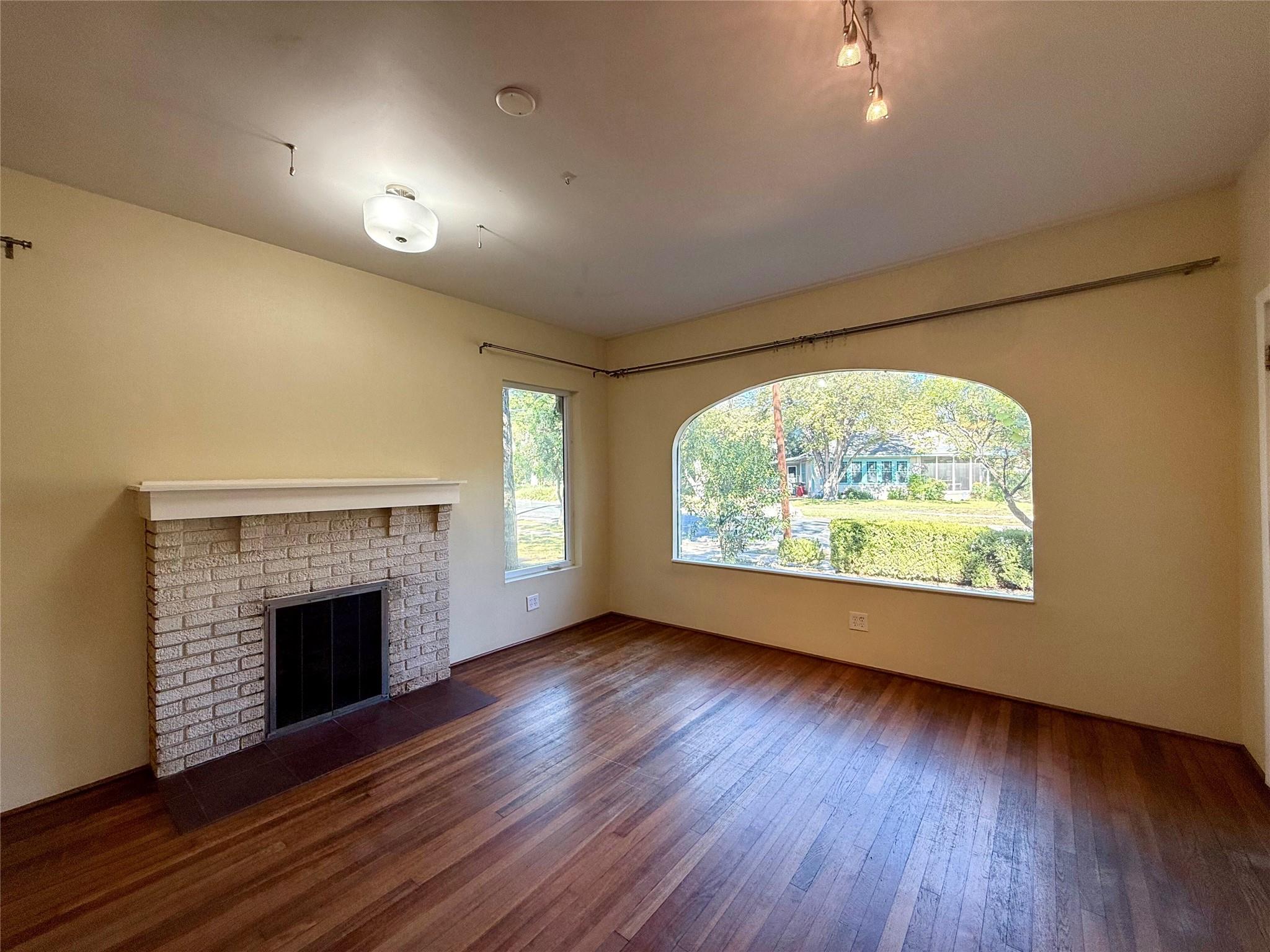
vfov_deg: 85.7
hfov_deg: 102.1
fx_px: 514
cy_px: 476
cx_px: 635
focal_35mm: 14
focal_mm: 2.22
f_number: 2.2
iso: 64
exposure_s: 1/124
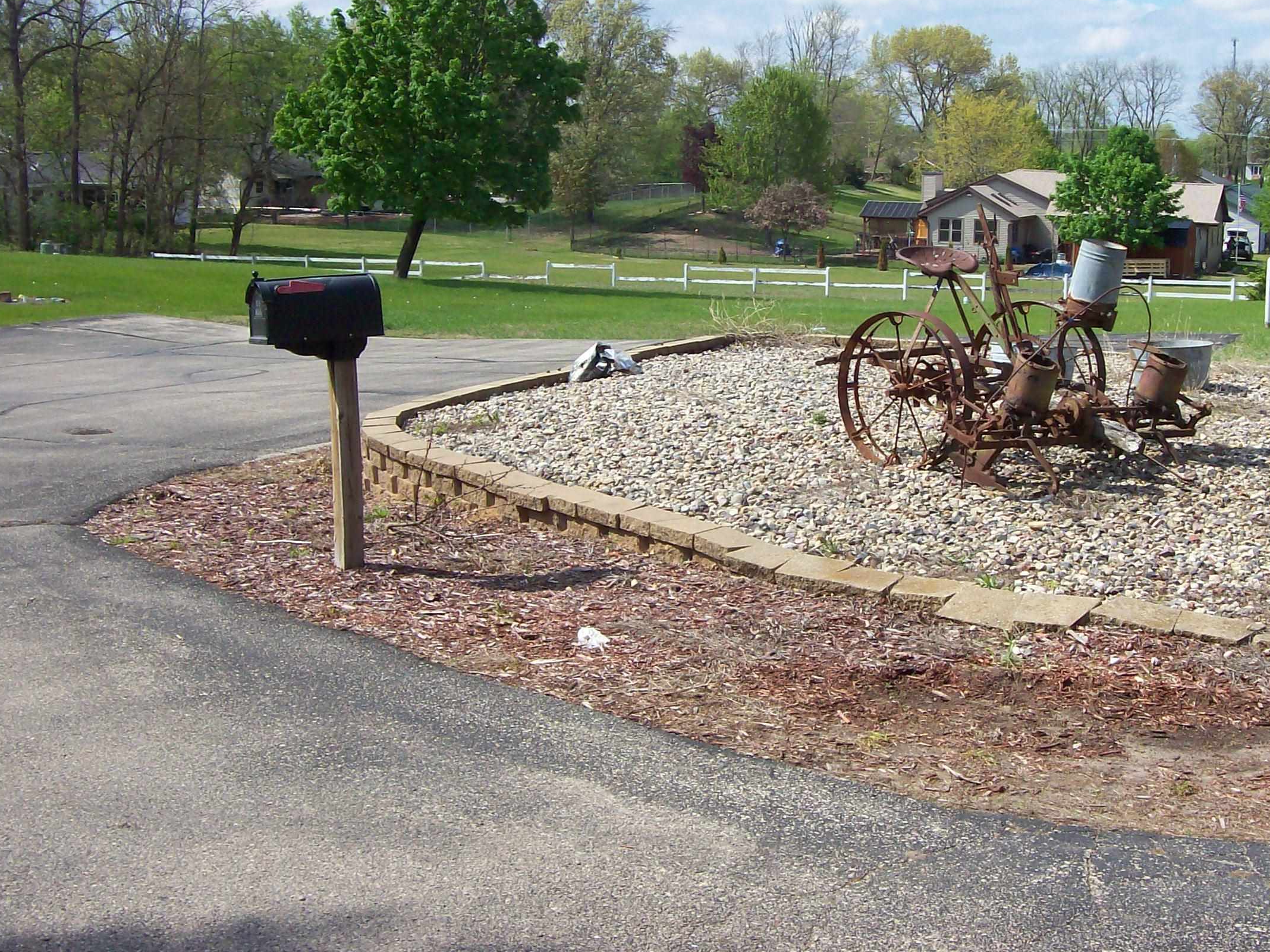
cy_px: 331
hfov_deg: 39.3
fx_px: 1761
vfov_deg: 30.1
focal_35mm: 48
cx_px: 813
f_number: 4.8
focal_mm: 6
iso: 80
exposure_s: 1/765
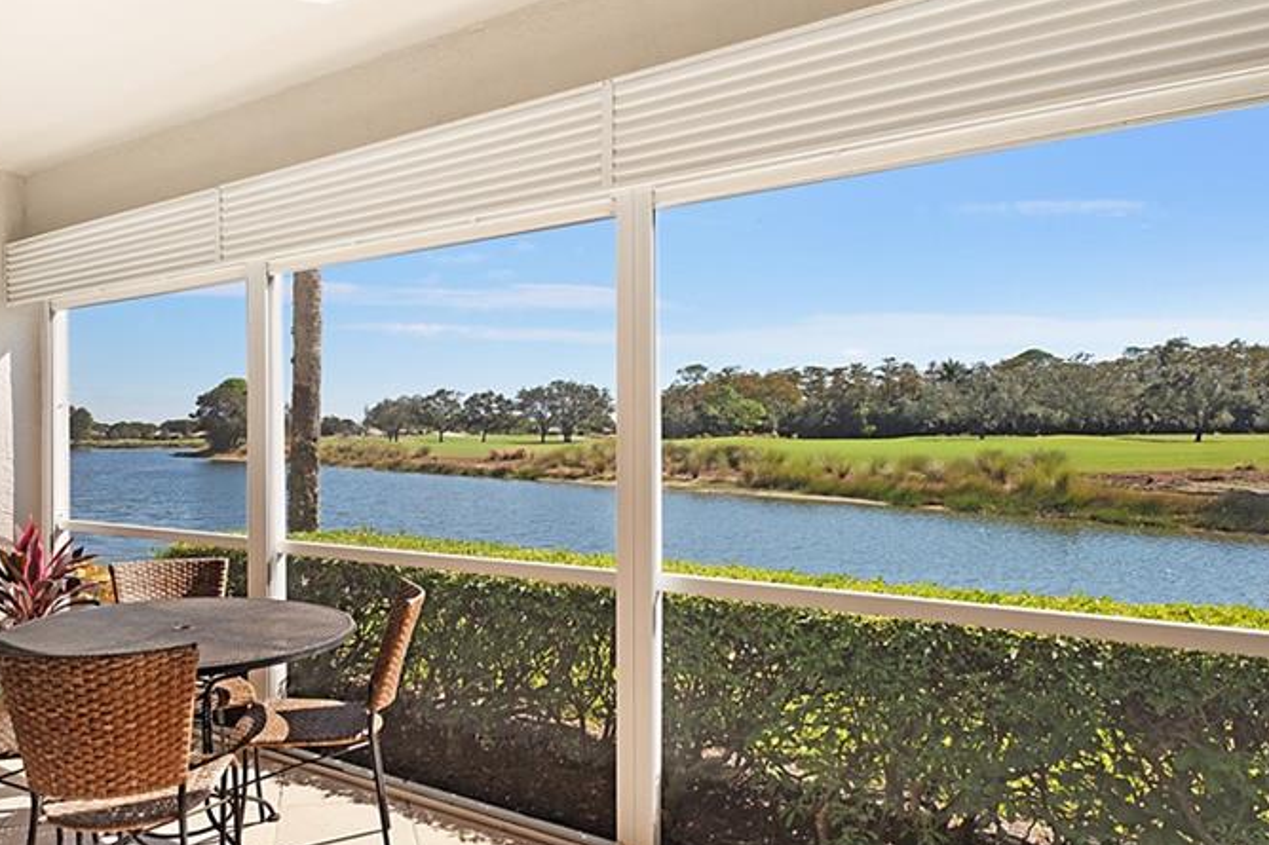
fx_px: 810
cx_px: 488
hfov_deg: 75.0
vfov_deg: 55.0
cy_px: 454
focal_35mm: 23
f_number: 4.5
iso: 200
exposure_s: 1/80
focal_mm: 10
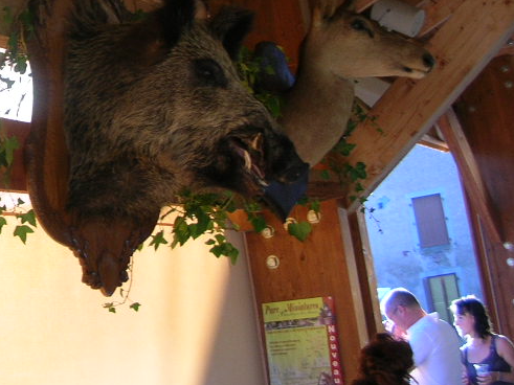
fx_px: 1084
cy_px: 31
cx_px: -20
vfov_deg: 19.7
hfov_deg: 25.2
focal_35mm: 73
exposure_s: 1/64.8
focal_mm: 5.8
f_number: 2.8
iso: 50
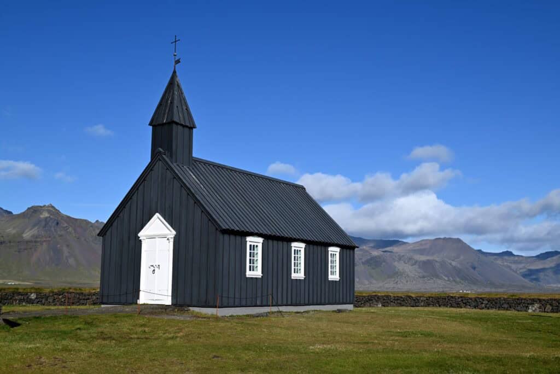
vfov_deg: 33.4
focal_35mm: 40
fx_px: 623
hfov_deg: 48.4
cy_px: 187
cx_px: 280
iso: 100
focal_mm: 40
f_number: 8
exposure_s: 1/500
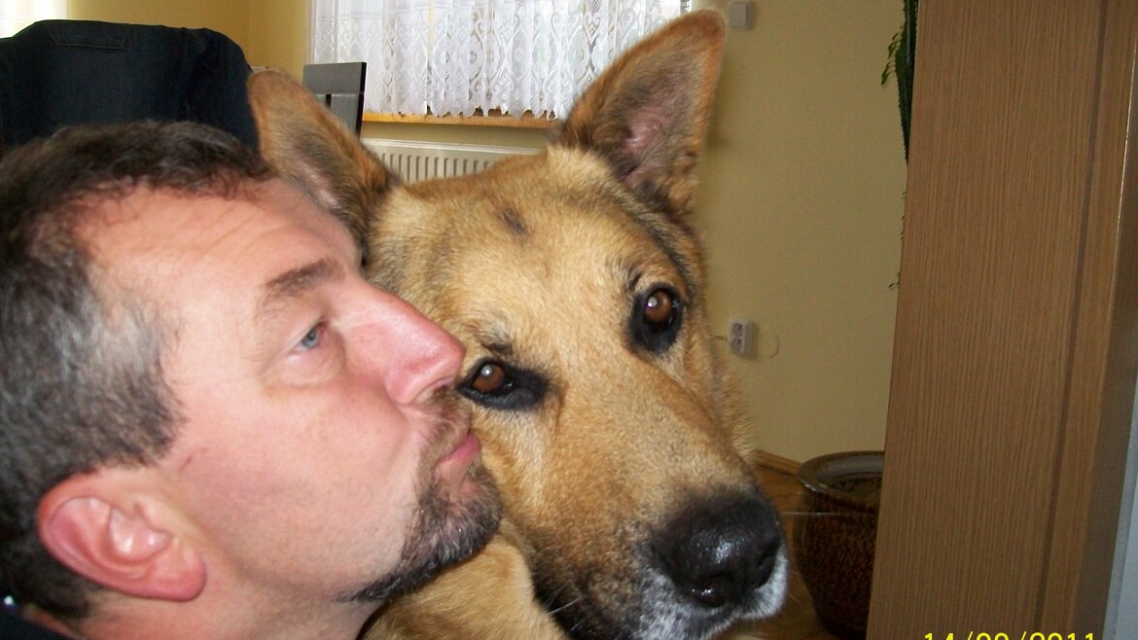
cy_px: 306
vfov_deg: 31.2
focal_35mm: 38
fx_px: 1147
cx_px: 575
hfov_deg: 52.8
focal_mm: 6.1
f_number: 2.7
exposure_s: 1/160
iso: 160
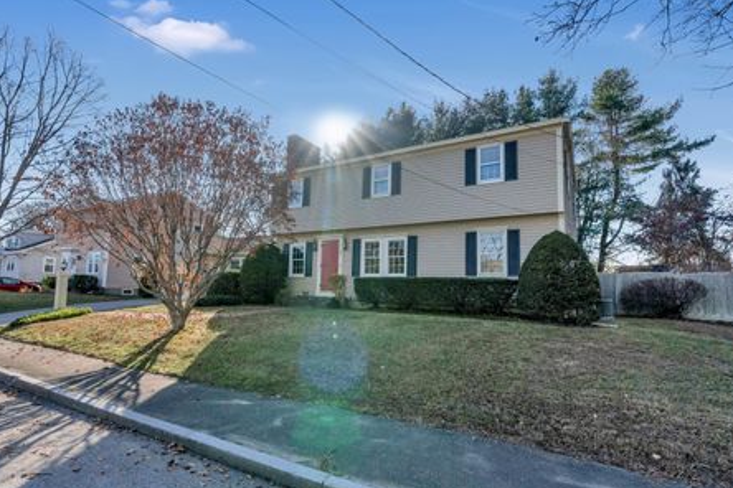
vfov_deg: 67.4
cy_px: 245
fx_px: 366
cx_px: 325
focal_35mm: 18
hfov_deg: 89.6
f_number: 8
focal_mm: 16
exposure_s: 1/4000
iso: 800
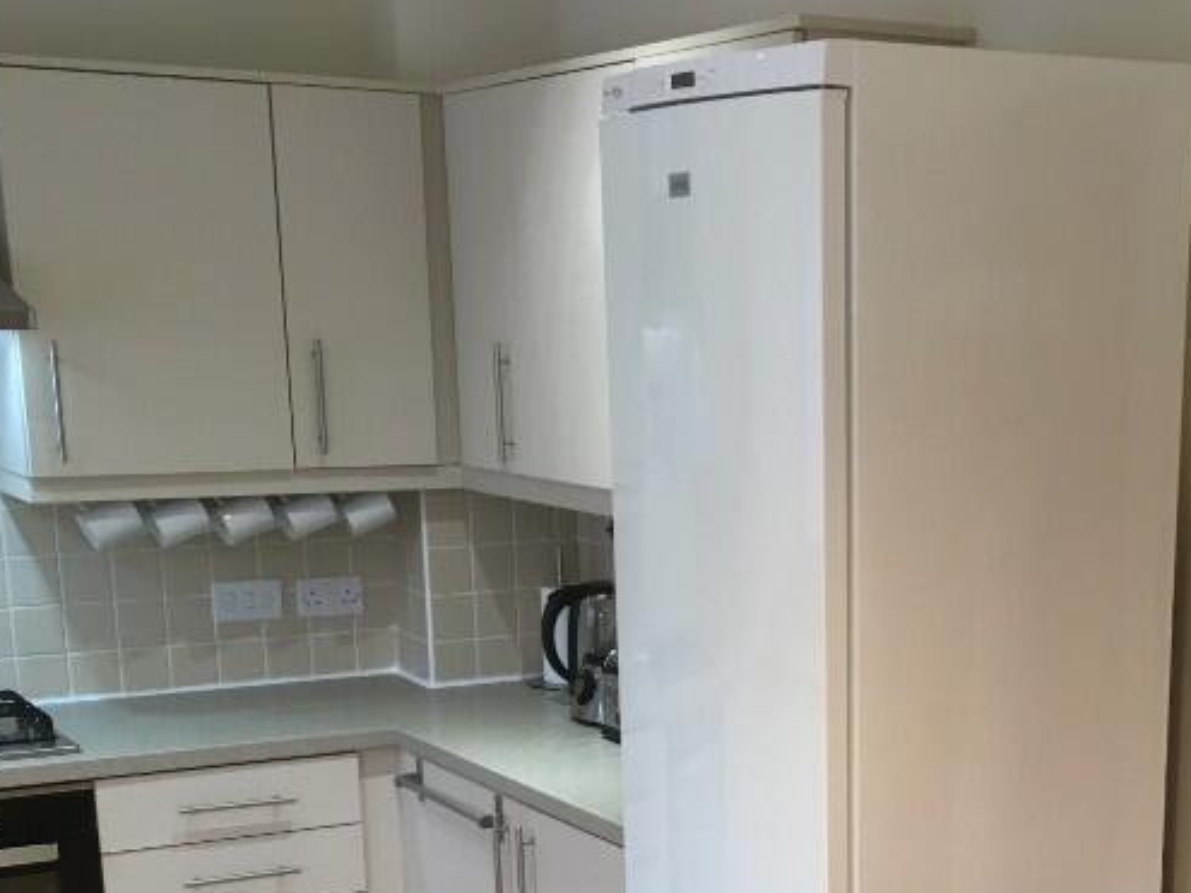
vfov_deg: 23.5
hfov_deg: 31.7
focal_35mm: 60
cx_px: 869
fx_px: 2064
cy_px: 879
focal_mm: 4.15
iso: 80
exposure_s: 1/33
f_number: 2.2
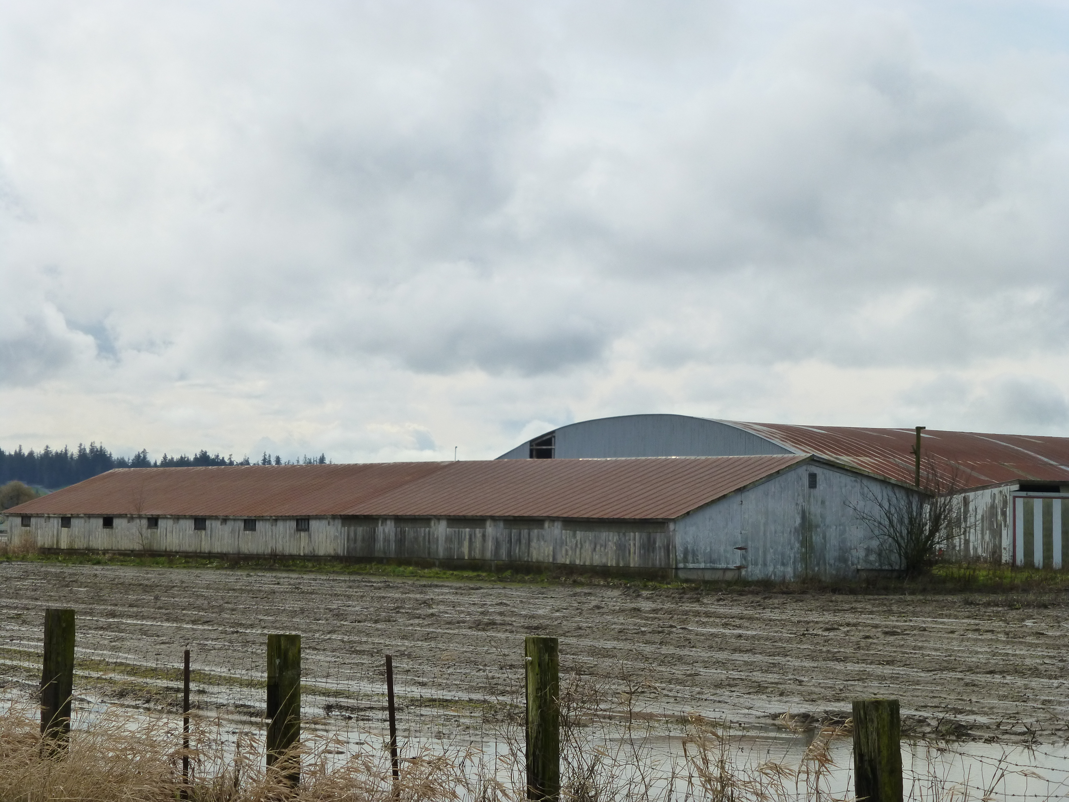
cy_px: 401
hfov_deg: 19.3
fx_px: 3150
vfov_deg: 14.5
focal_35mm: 102
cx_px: 534
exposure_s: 1/800
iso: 160
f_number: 5.3
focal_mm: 18.2
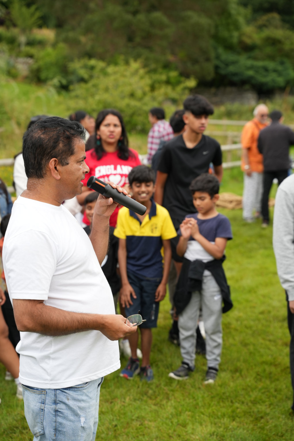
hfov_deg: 19.5
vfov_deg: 28.8
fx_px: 857
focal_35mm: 70
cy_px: 220
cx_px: 147
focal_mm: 70
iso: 400
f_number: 4
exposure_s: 1/800
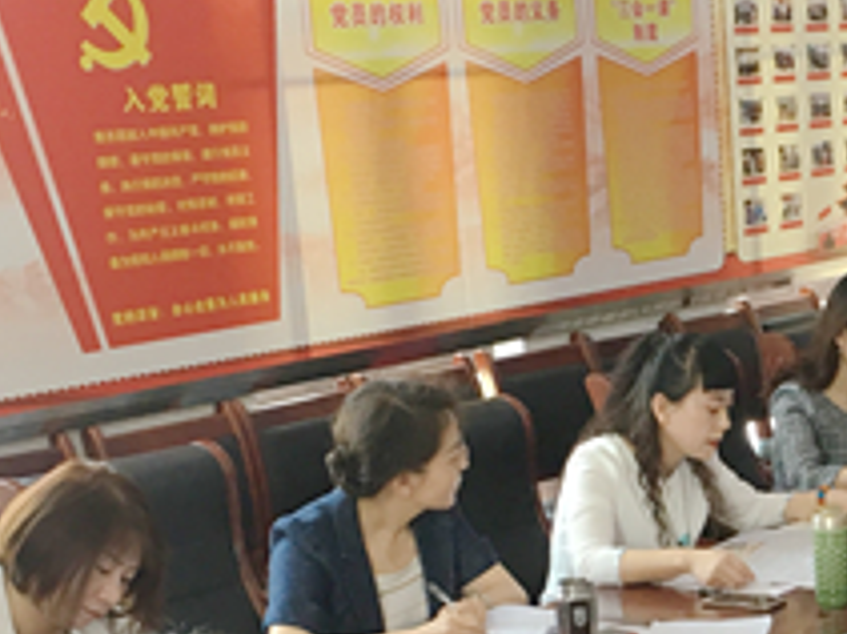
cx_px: 839
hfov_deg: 20.7
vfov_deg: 15.9
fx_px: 2250
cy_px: 570
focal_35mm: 92
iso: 100
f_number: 2.2
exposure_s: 1/33
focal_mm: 4.15
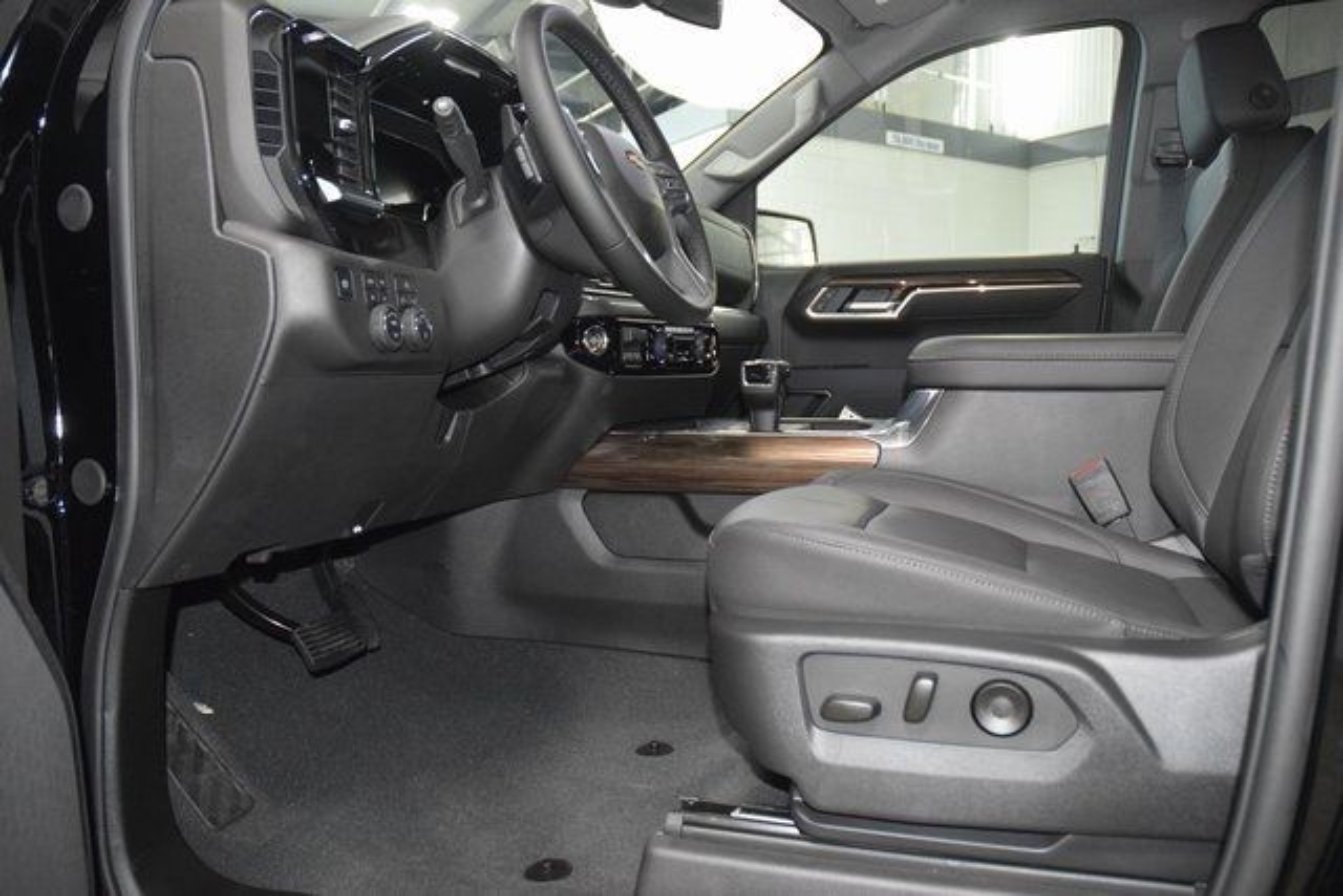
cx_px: 672
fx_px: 1007
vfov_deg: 48.0
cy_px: 448
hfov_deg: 67.4
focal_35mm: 27
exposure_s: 1/80
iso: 3200
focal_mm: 18
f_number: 3.5
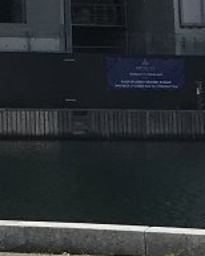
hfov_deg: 6.5
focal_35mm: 227
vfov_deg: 7.8
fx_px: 1724
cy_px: -411
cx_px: -250
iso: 20
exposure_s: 1/2740
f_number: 1.8
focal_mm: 3.99
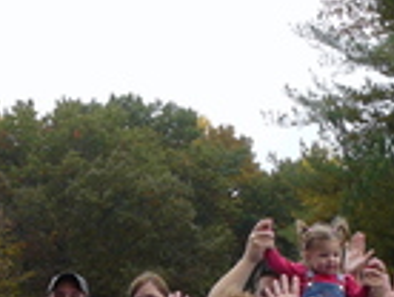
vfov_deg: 12.6
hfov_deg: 16.8
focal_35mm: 117
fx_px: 1334
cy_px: 257
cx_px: 186
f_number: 3.2
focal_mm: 6
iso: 100
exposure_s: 1/100
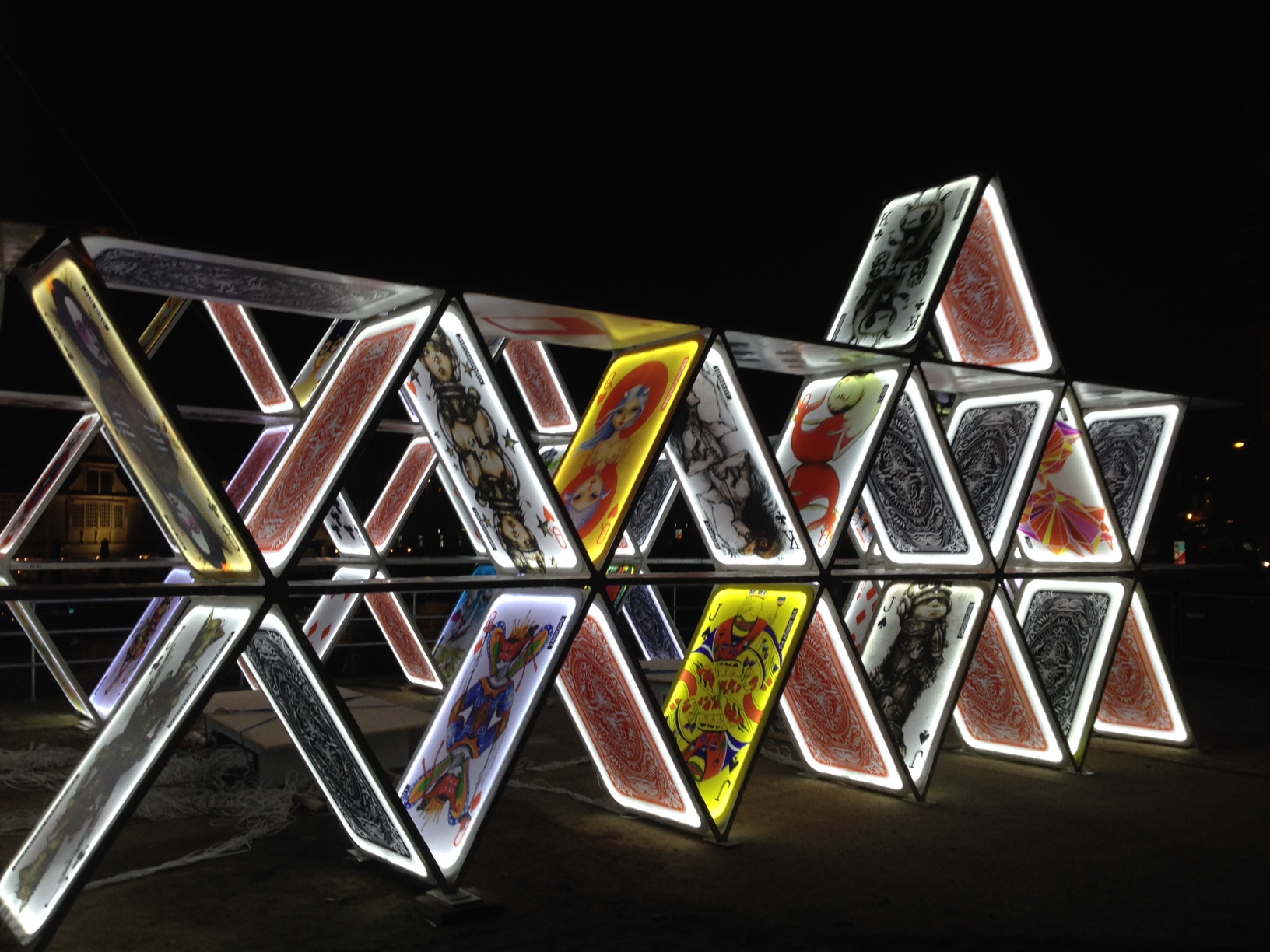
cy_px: 476
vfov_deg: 42.9
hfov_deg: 55.4
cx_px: 635
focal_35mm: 33
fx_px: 1211
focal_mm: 4.12
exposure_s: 1/40
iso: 64
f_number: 2.4
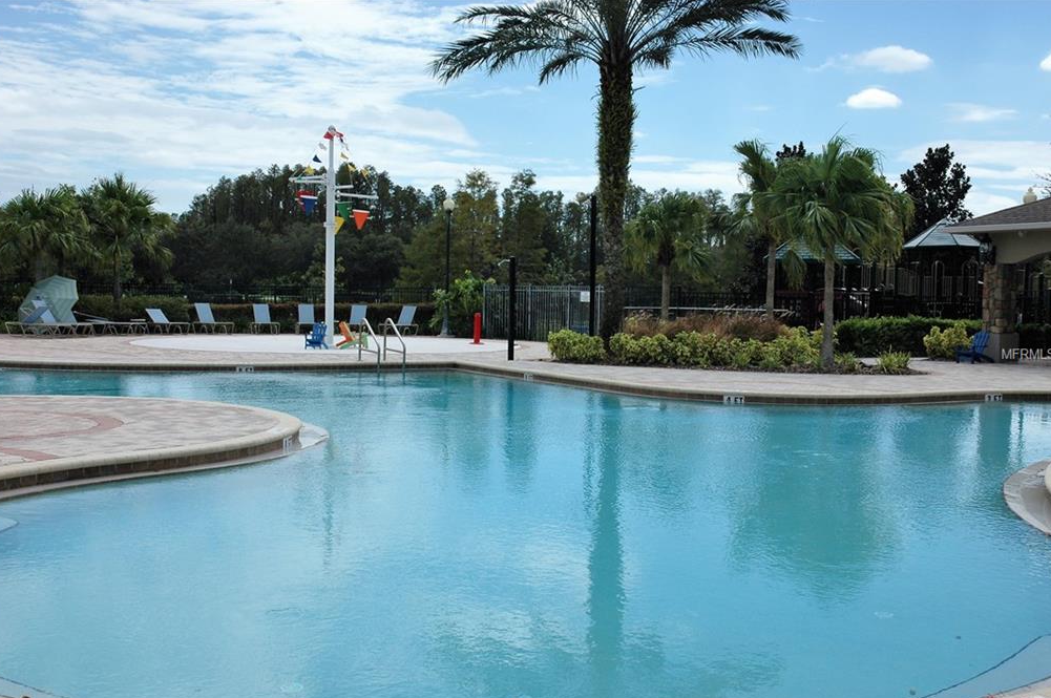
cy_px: 355
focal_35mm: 45
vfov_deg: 30.1
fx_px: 1298
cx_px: 524
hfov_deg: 44.1
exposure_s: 1/500
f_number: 11
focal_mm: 29
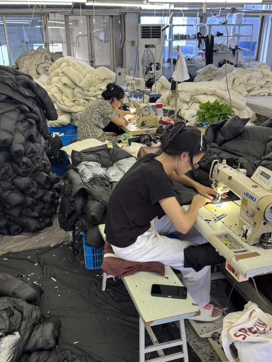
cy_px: 215
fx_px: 356
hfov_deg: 41.8
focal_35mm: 34
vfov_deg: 53.6
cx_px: 129
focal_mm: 6.76
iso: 125
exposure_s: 1/50
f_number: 1.78
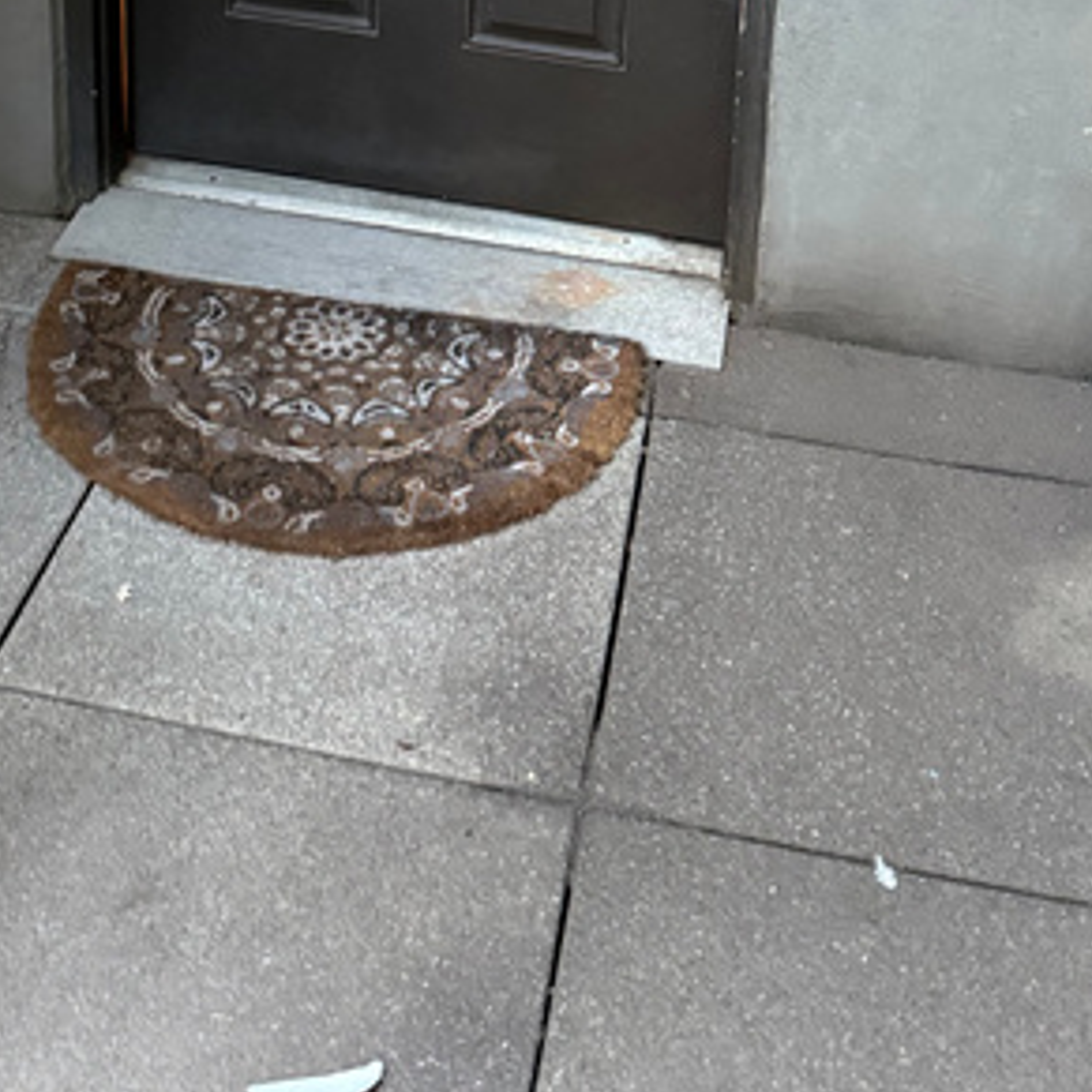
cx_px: 409
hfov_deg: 30.4
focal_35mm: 56
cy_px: -289
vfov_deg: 26.4
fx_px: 1999
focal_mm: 6.76
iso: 1000
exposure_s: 1/30
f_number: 1.78
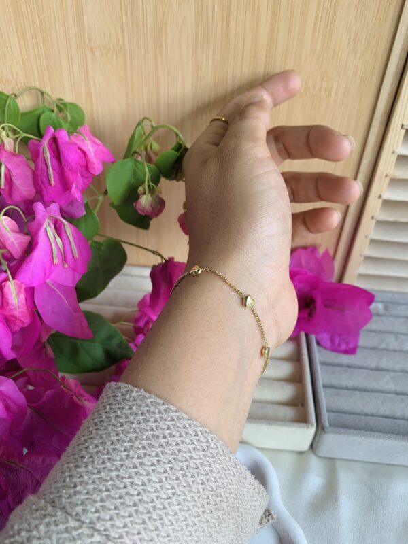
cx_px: 204
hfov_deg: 53.1
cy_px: 272
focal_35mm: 26
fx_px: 409
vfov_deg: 67.3
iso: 50
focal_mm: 4.25
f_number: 1.8
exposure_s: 1/100
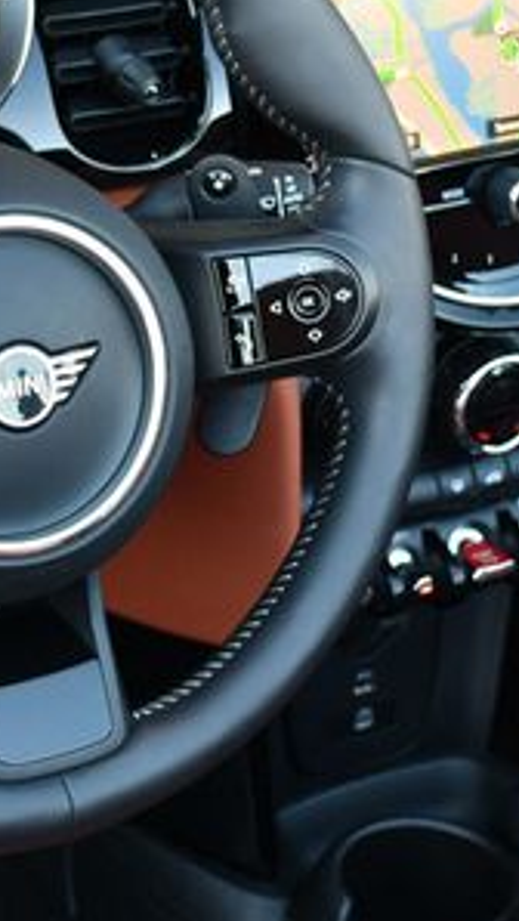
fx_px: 2858
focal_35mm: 117
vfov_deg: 18.3
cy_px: 346
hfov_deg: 10.3
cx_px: 74
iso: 800
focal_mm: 26
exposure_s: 1/250
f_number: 4.2
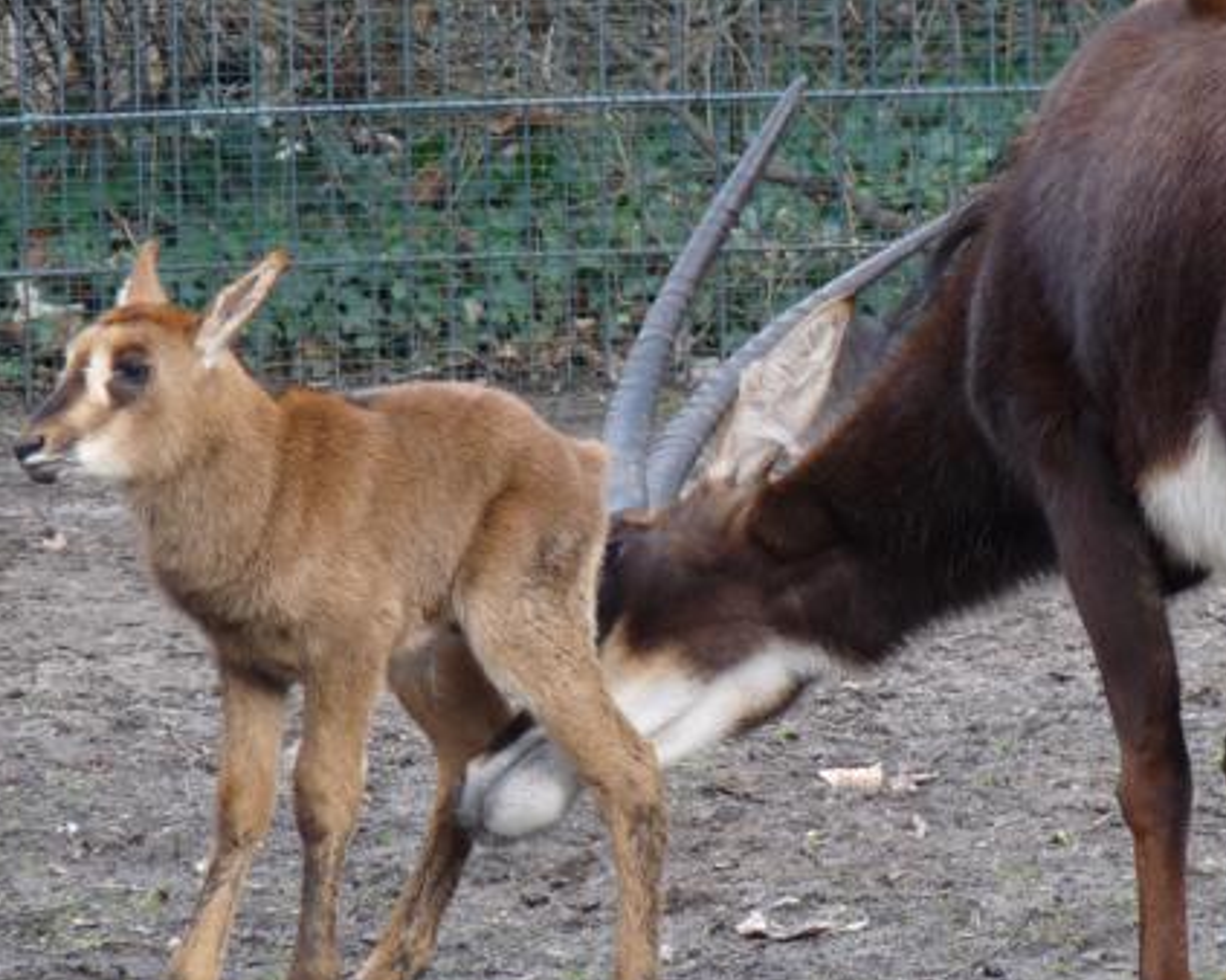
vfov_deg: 2.5
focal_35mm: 608
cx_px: 901
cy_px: 542
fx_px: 22051
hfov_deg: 3.2
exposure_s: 1/100
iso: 100
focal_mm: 58.5
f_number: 3.7
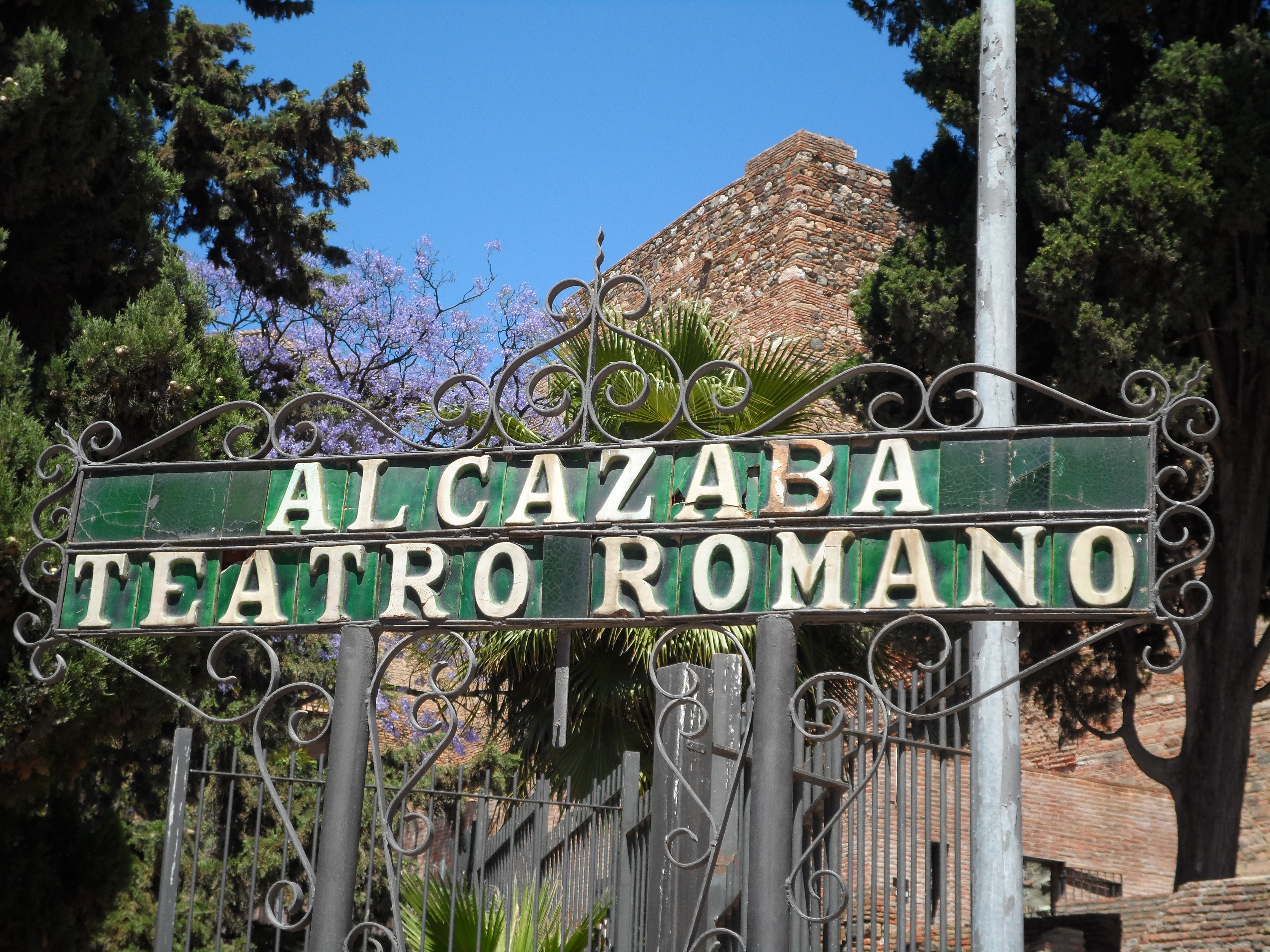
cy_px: 476
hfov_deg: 29.0
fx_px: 2458
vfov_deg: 21.9
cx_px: 635
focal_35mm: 67
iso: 80
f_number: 4.1
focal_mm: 12
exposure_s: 1/500
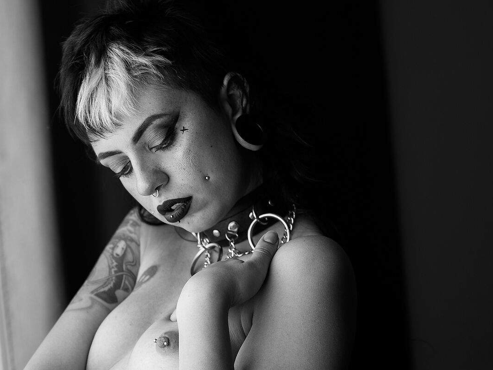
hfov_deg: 17.9
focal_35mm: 108
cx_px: 57
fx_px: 1538
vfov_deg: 13.6
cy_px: 340
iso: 100
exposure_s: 1/100
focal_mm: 50
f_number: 2.8
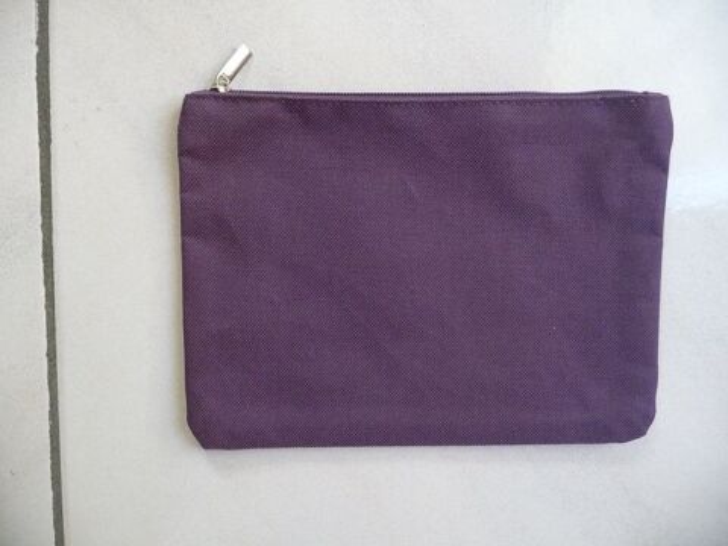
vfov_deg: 49.7
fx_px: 589
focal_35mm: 28
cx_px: 364
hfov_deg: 63.4
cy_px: 273
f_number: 3.3
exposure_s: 1/20
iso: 400
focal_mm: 4.7
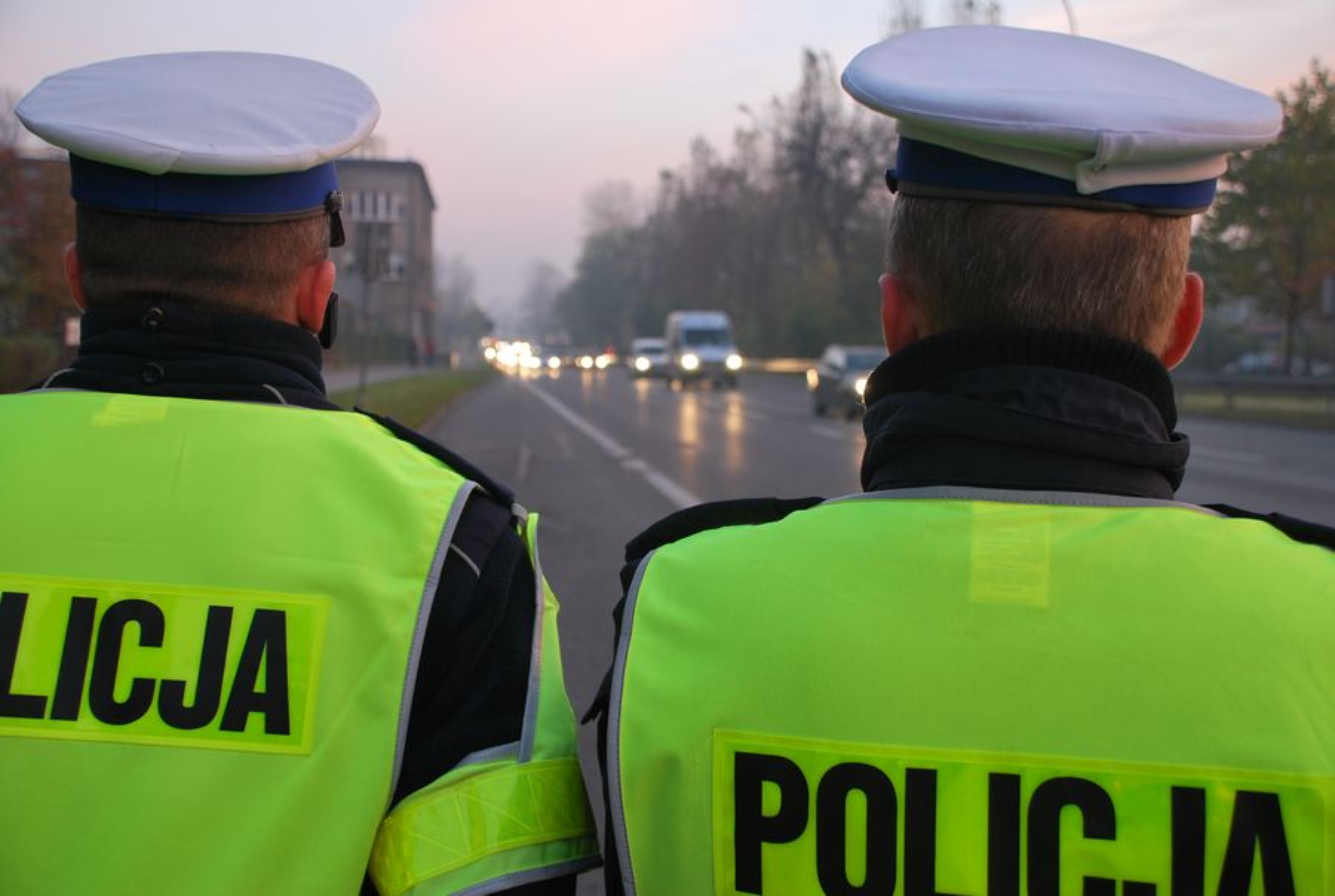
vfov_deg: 34.4
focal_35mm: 39
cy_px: 448
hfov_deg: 49.5
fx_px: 1449
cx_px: 668
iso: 280
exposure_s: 1/30
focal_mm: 26
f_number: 4
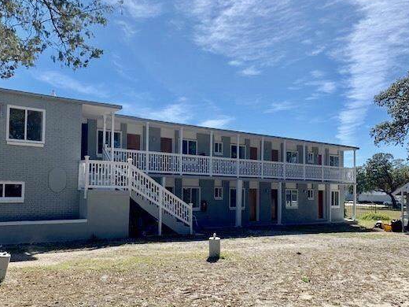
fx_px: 378
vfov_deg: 44.0
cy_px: 181
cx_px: 198
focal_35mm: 32
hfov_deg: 56.8
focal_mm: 4.25
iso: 25
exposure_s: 1/2994
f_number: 1.8
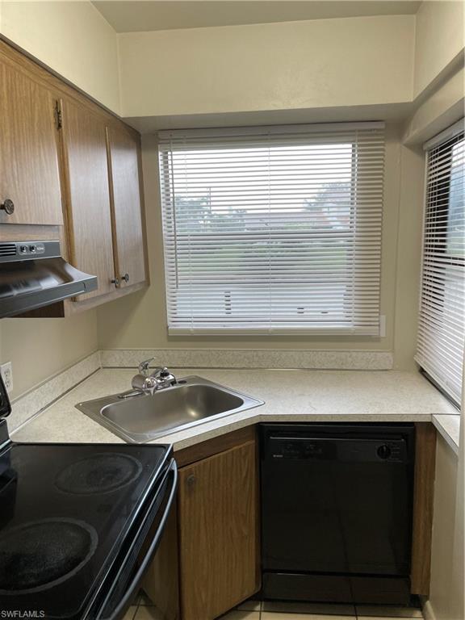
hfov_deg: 53.1
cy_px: 310
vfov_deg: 67.3
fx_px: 466
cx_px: 232
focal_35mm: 26
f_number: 1.6
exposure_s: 1/120
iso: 80
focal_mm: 4.2
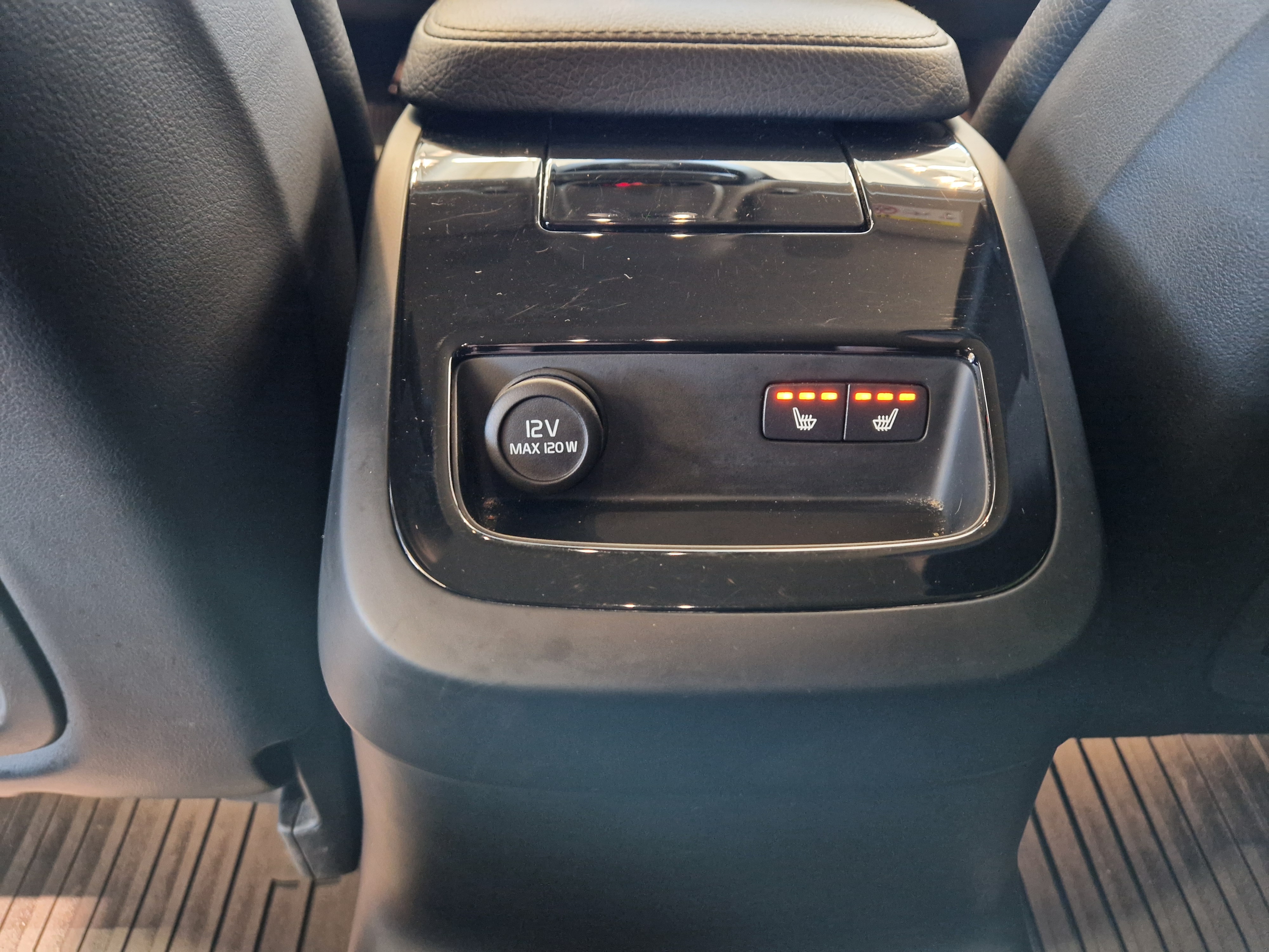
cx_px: 634
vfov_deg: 58.9
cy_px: 476
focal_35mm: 23
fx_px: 843
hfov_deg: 73.9
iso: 1000
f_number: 1.8
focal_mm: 5.4
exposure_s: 1/25
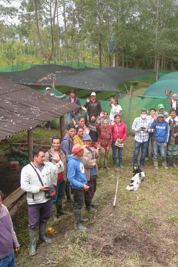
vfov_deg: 44.5
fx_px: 326
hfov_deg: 30.2
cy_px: 135
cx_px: 124
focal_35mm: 44
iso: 100
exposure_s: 1/240
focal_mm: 10.57
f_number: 2.8
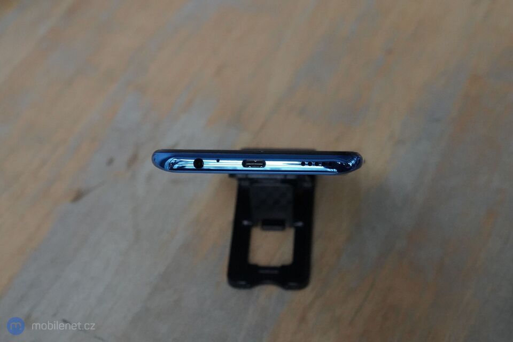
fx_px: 784
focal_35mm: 55
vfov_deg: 24.6
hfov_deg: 36.2
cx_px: 256
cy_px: 171
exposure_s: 1/250
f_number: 7.1
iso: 12800
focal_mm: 55
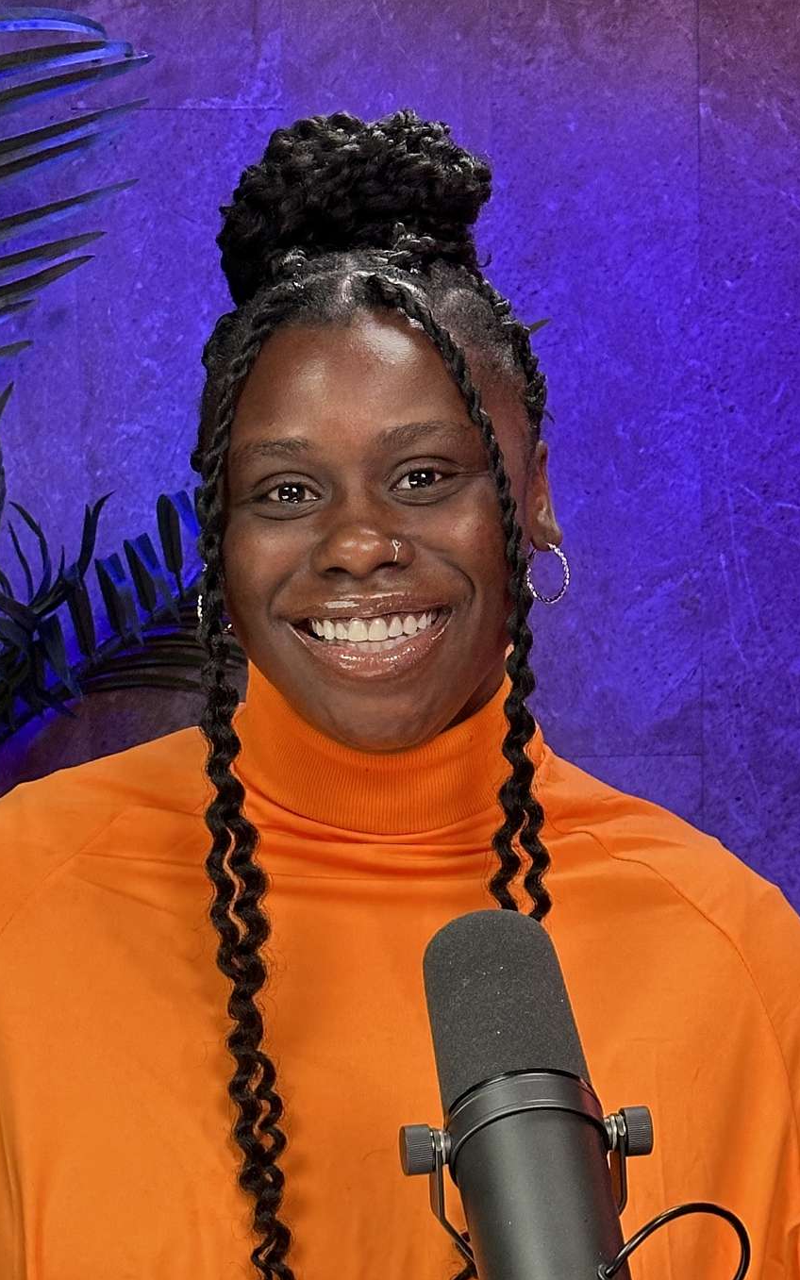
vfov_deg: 37.5
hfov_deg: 24.0
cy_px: 647
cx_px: 393
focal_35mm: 54
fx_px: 1884
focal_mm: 6.86
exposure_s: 1/48
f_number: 1.78
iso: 250
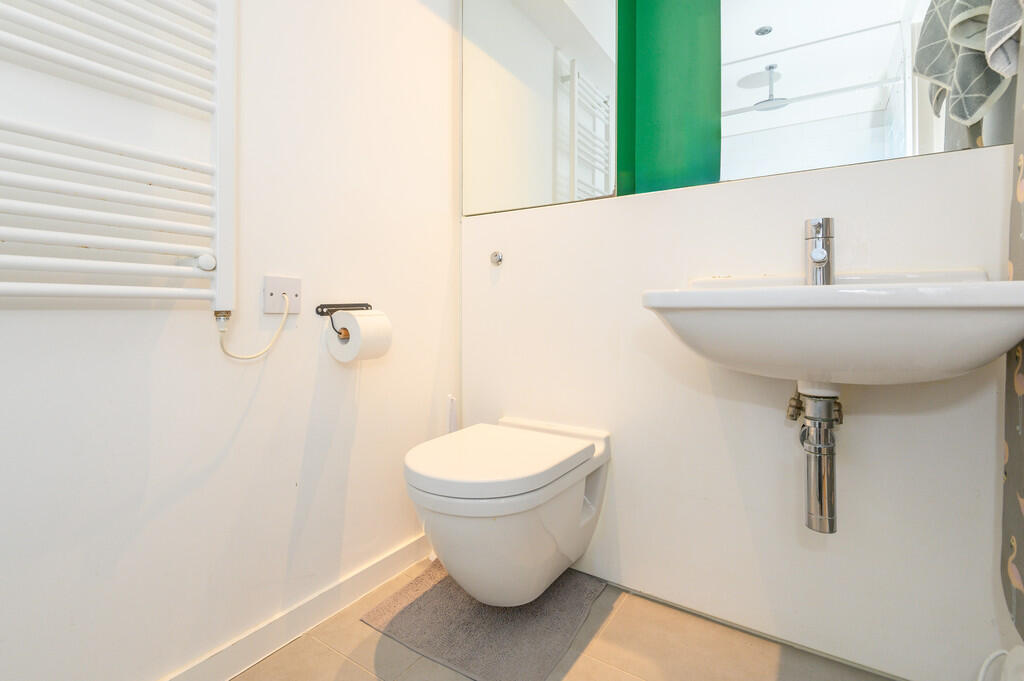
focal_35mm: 16
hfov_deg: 96.8
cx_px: 512
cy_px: 340
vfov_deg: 73.7
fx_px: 455
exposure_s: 1/15
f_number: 8
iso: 400
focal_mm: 16
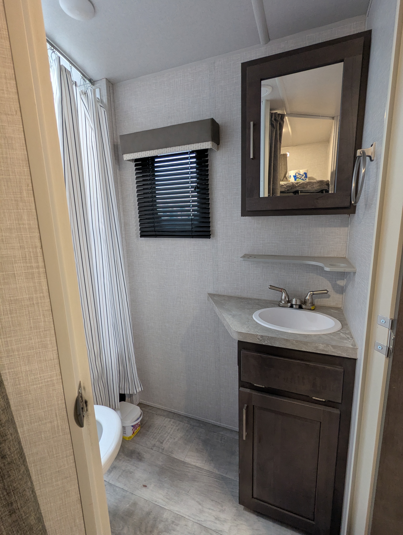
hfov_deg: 78.2
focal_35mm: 16
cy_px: 268
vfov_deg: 94.4
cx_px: 202
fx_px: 248
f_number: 2.2
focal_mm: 2.35
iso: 187
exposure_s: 1/23.8
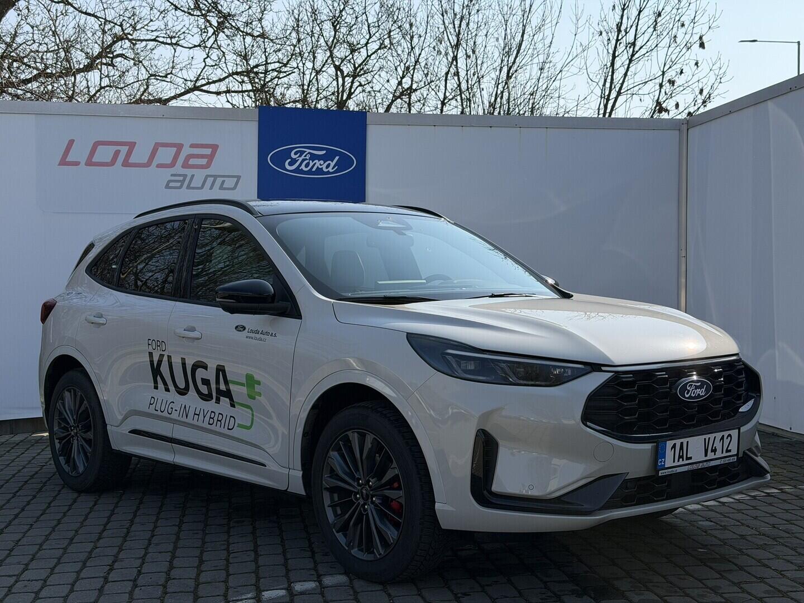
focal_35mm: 48
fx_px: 1115
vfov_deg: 30.3
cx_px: 402
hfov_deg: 39.7
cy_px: 302
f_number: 1.78
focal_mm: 6.76
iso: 64
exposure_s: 1/4587
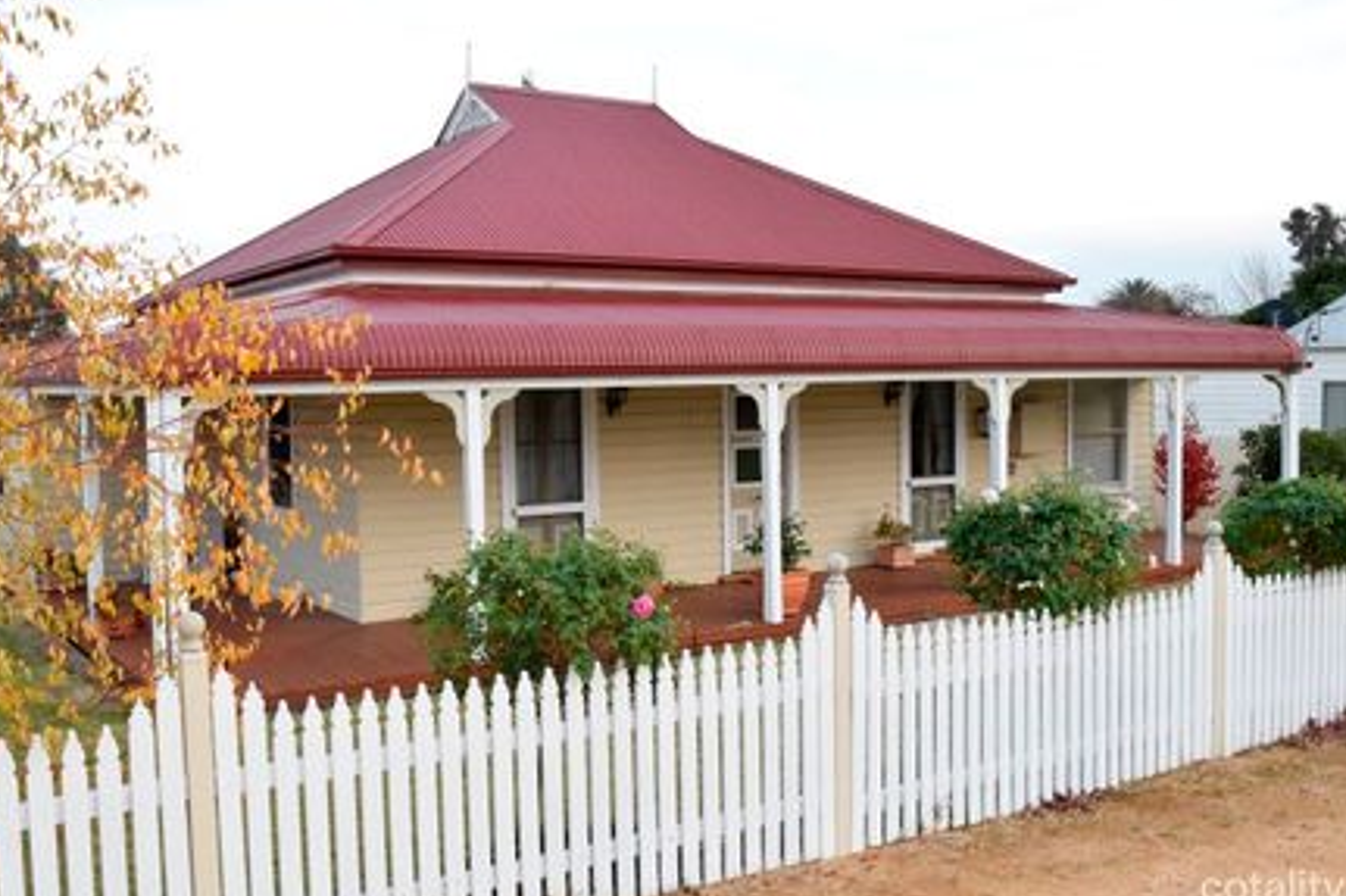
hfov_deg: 53.1
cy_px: 464
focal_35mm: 36
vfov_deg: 36.8
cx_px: 662
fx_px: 1345
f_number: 9
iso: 1600
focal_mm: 22
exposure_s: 1/100
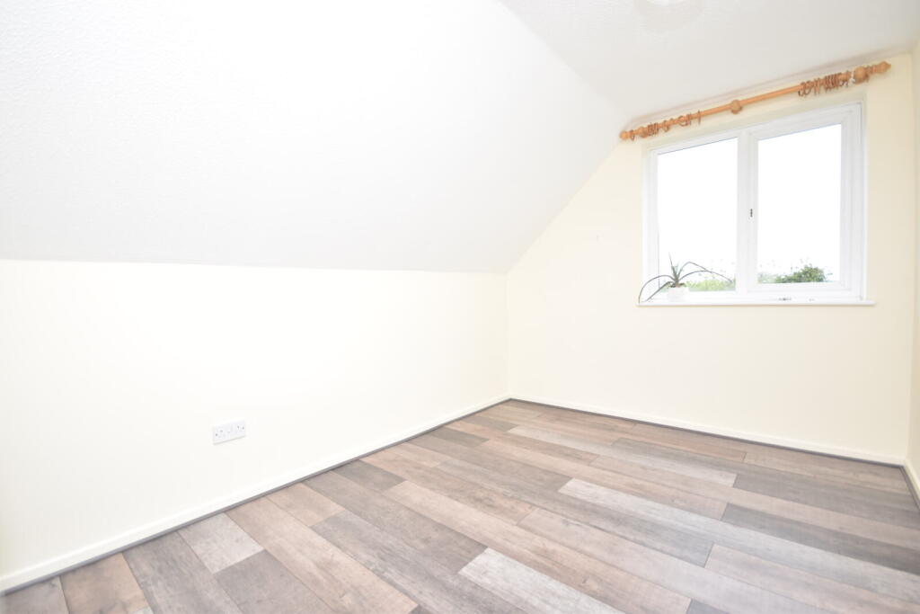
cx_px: 460
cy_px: 307
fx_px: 383
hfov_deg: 100.4
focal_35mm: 15
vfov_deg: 77.3
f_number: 4
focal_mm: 10
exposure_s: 1/250
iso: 400
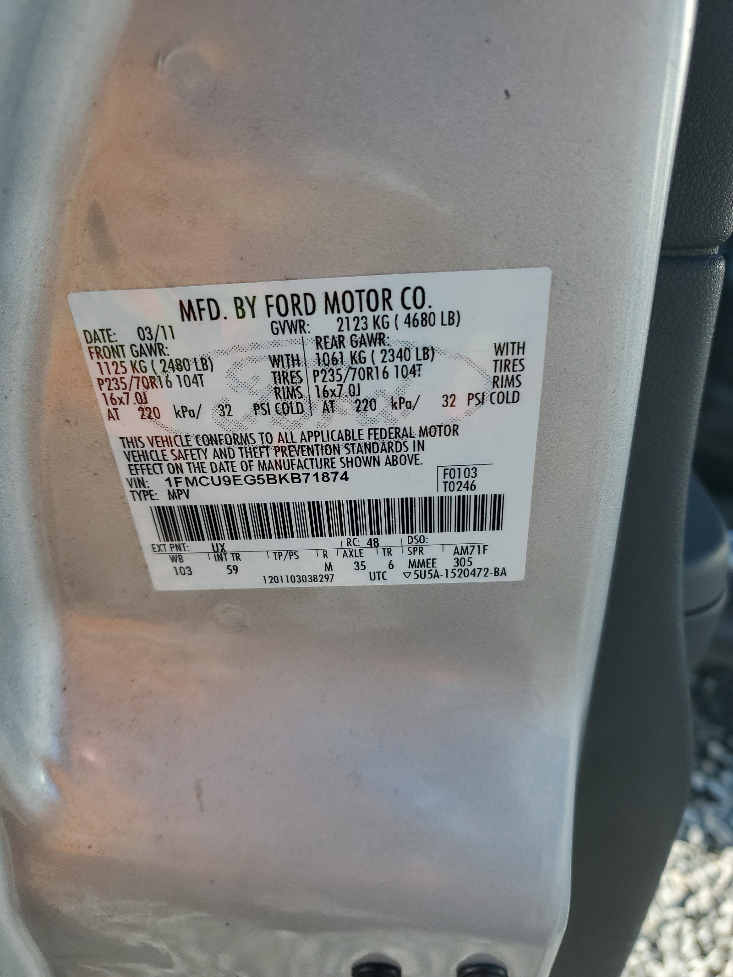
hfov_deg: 53.1
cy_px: 488
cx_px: 366
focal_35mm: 26
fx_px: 734
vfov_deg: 67.3
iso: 50
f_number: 1.5
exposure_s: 1/1111
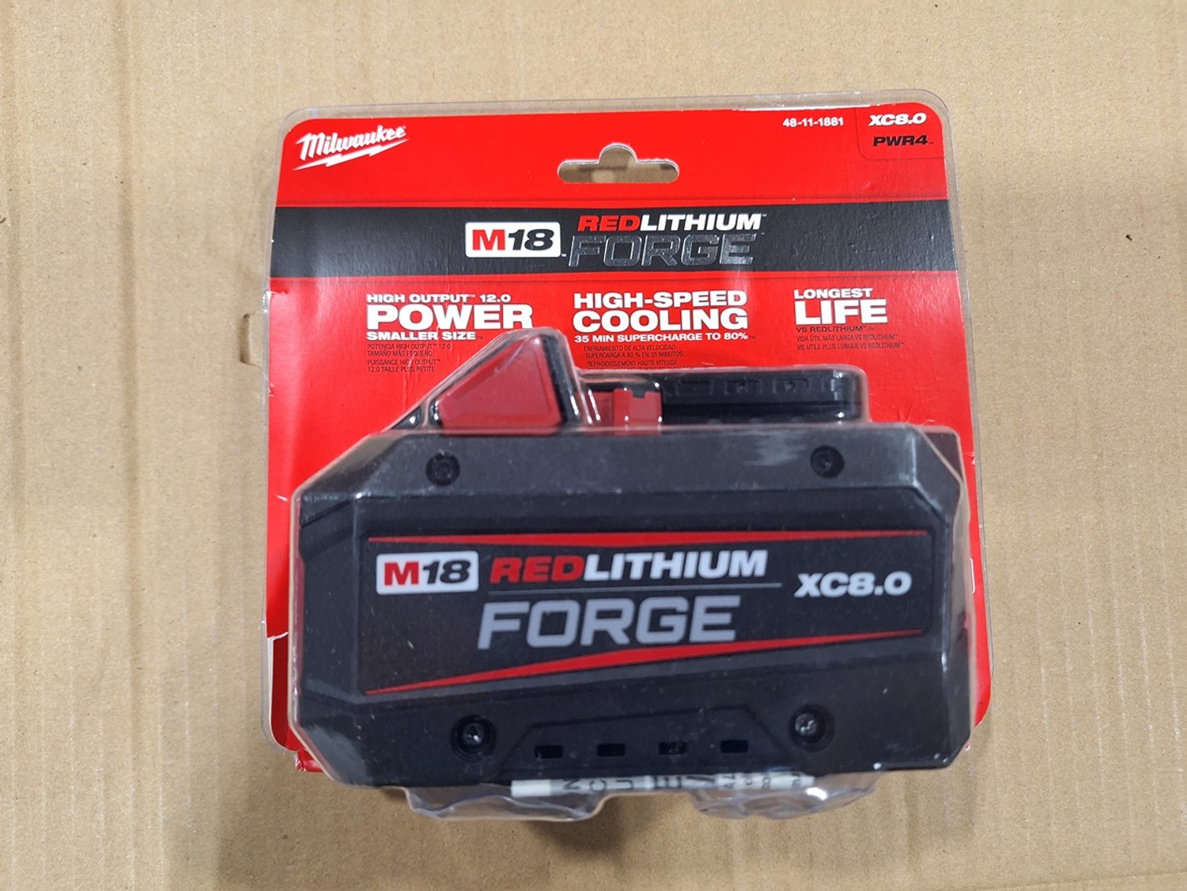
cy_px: 446
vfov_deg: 58.9
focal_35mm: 23
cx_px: 594
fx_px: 789
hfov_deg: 73.9
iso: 200
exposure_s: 1/40
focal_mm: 5.54
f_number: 1.8
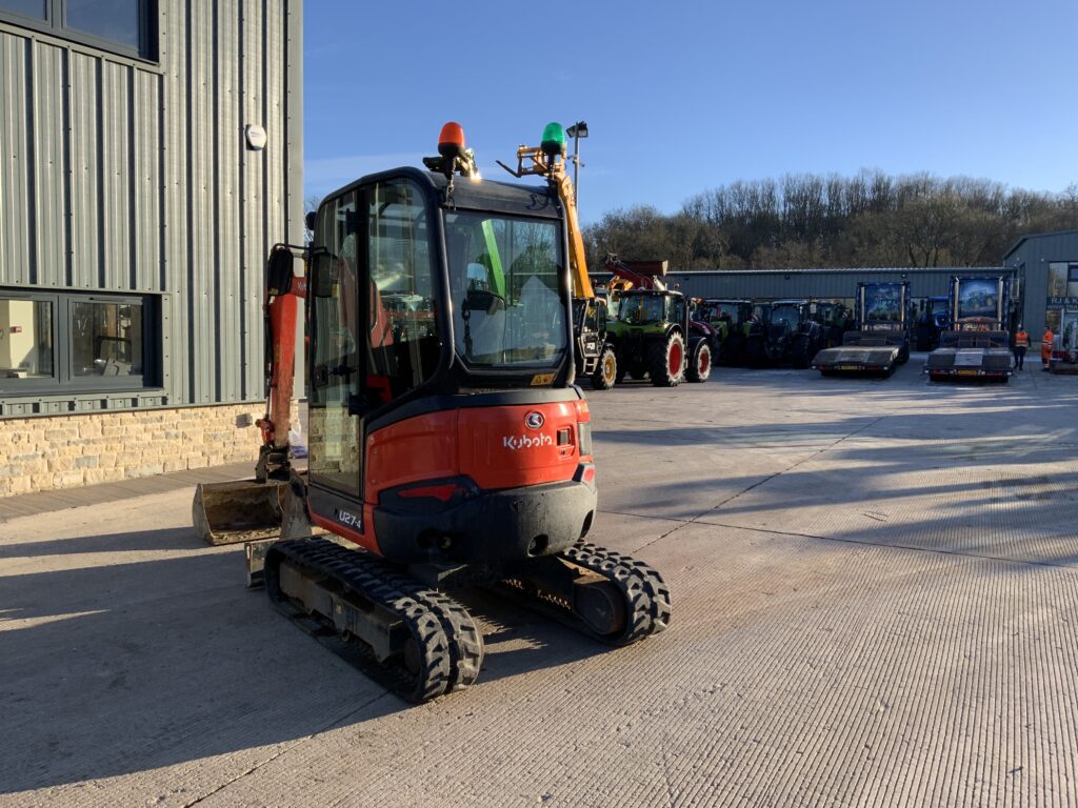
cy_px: 404
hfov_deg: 61.7
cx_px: 539
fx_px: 903
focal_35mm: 29
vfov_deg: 48.2
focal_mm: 3
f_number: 1.8
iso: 16
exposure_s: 1/829
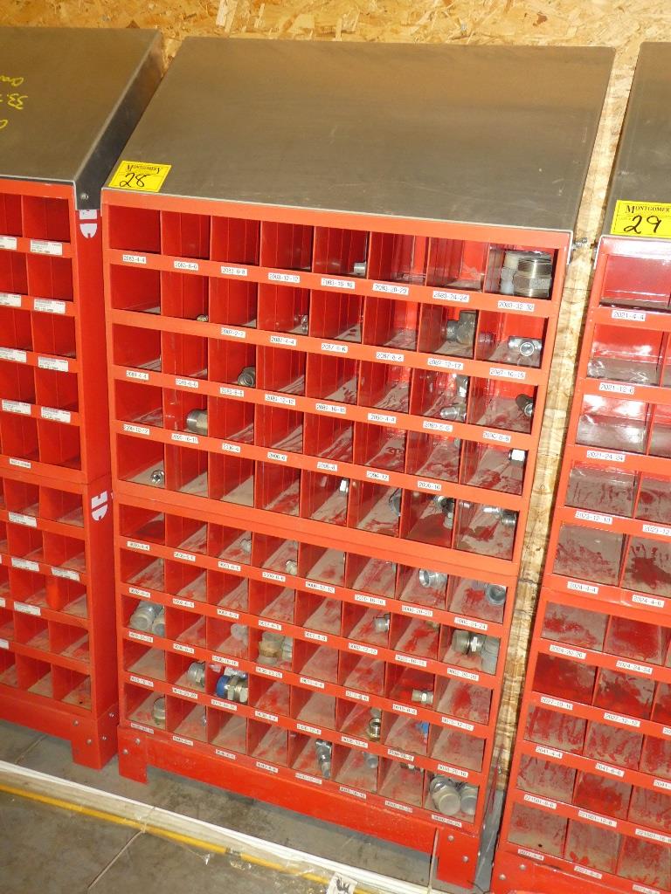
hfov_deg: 45.4
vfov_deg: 58.4
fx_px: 801
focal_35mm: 31
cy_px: 447
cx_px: 336
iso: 500
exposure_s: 1/60
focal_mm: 5.4
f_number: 3.5
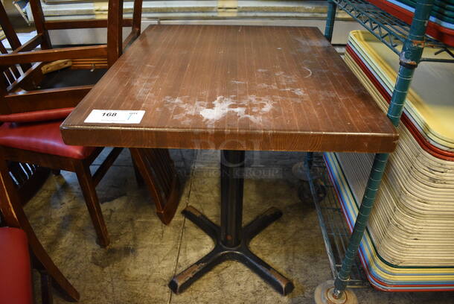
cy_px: 152
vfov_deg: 48.0
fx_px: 341
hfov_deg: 67.3
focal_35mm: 27
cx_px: 227
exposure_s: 1/30
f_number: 3.5
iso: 2000
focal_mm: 18
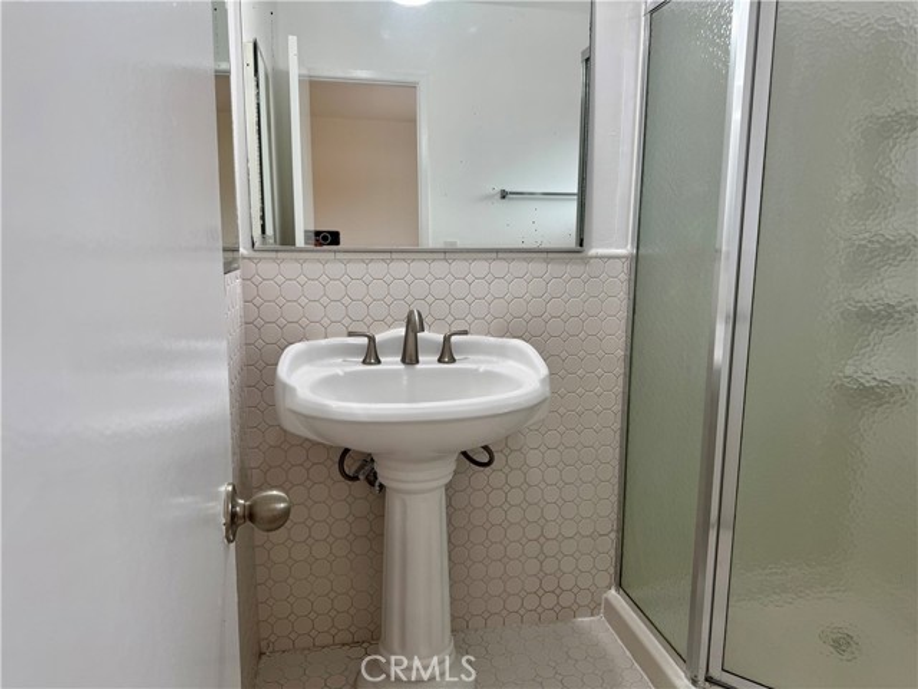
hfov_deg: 71.6
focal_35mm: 24
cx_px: 459
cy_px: 344
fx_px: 636
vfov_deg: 56.8
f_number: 1.78
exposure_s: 1/120
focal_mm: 6.76
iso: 125
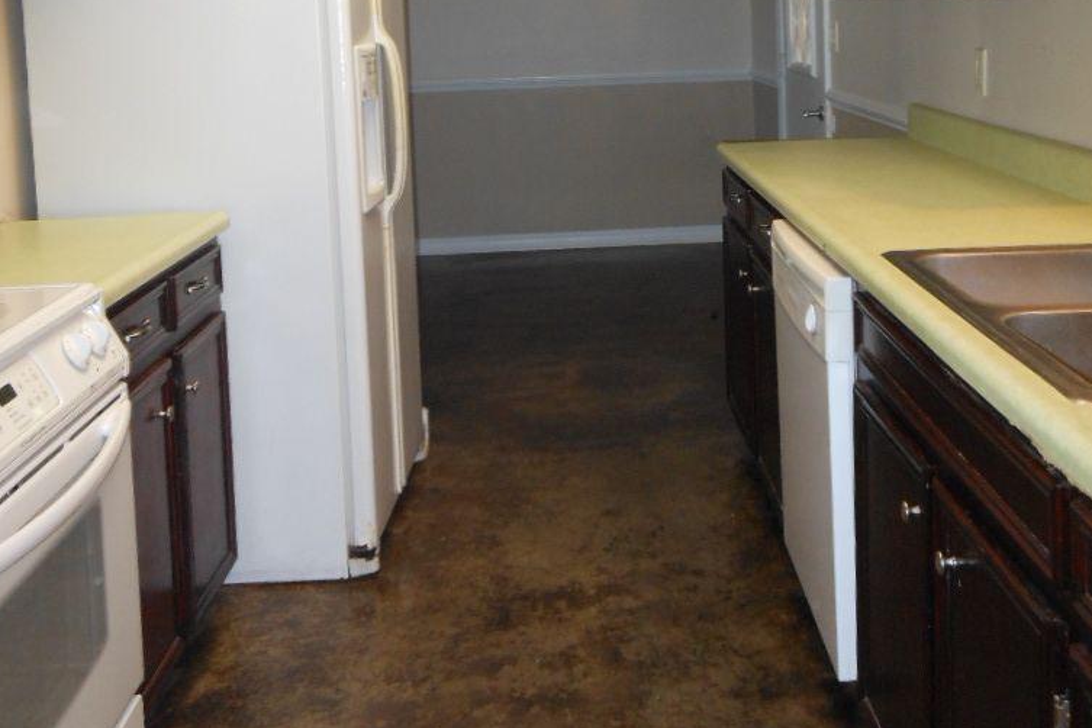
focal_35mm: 41
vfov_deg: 31.5
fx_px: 1244
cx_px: 545
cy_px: 107
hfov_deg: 47.4
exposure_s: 1/25
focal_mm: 5.2
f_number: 3.3
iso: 200
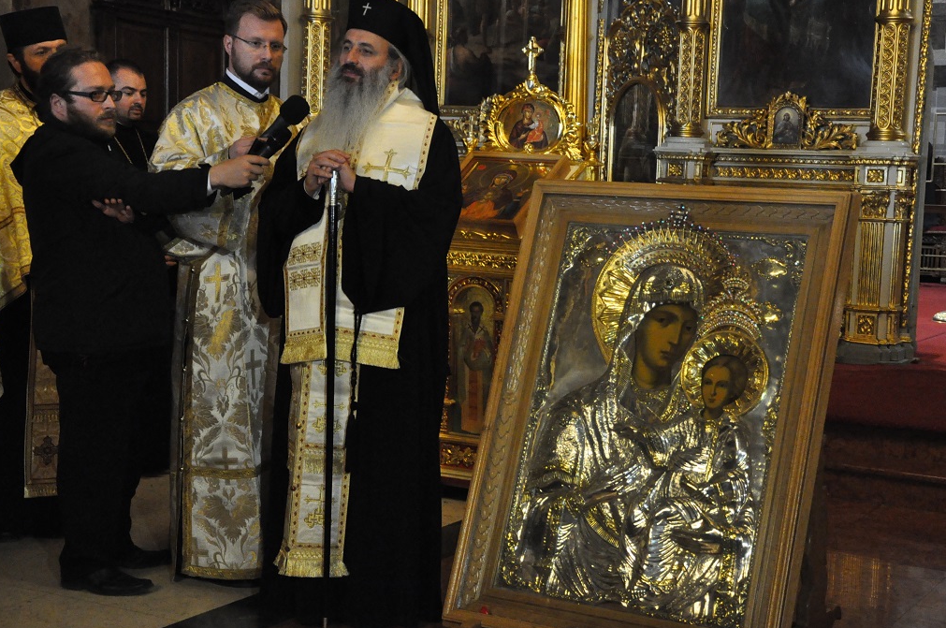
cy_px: 339
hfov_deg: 35.0
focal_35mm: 57
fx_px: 1496
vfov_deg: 23.7
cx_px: 534
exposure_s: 1/50
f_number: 4.5
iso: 3200
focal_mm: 32
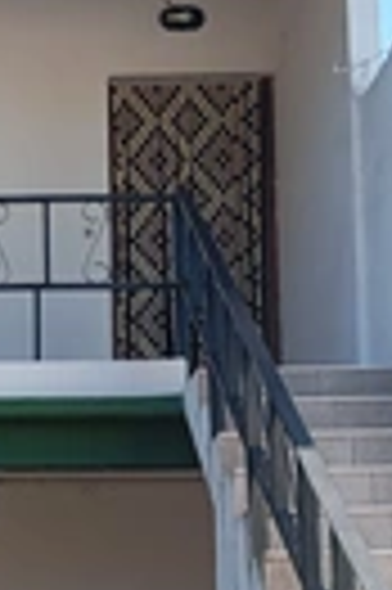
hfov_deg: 13.3
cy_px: 540
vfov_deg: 20.4
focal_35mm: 98
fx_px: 1605
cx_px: -153
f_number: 1.8
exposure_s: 1/206
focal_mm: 4.22
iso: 106
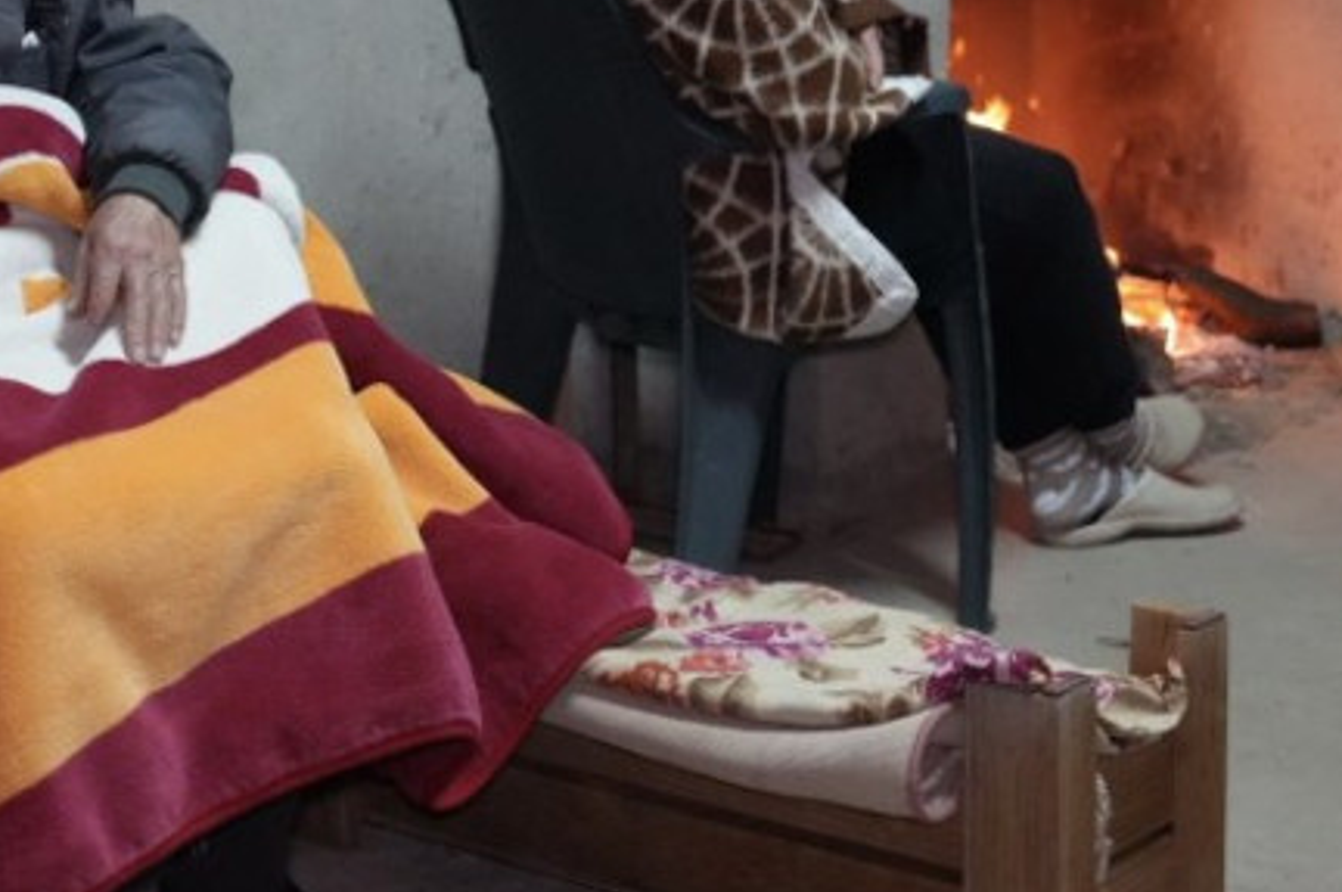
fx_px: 3086
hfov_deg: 24.4
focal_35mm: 83
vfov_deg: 16.4
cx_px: 472
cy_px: 247
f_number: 4
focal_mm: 46.5
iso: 12800
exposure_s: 1/160
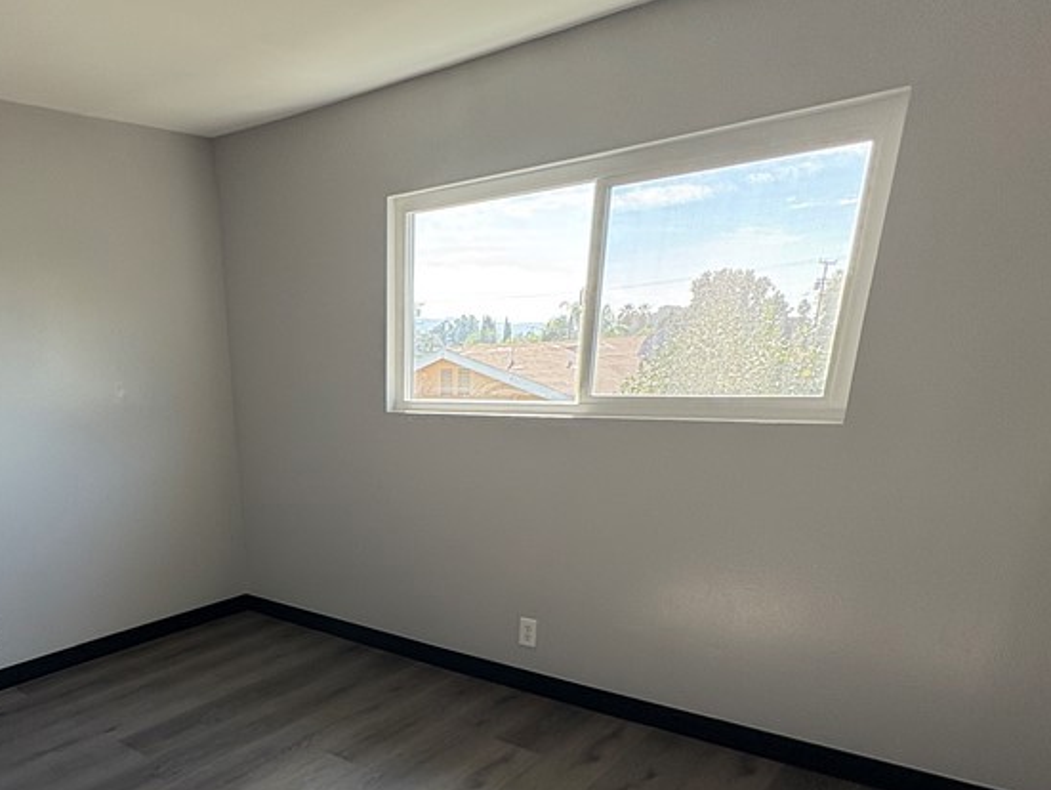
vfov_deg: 49.3
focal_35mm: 26
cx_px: 292
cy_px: 656
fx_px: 790
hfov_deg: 64.1
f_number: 2.2
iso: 125
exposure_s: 1/99
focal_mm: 2.22
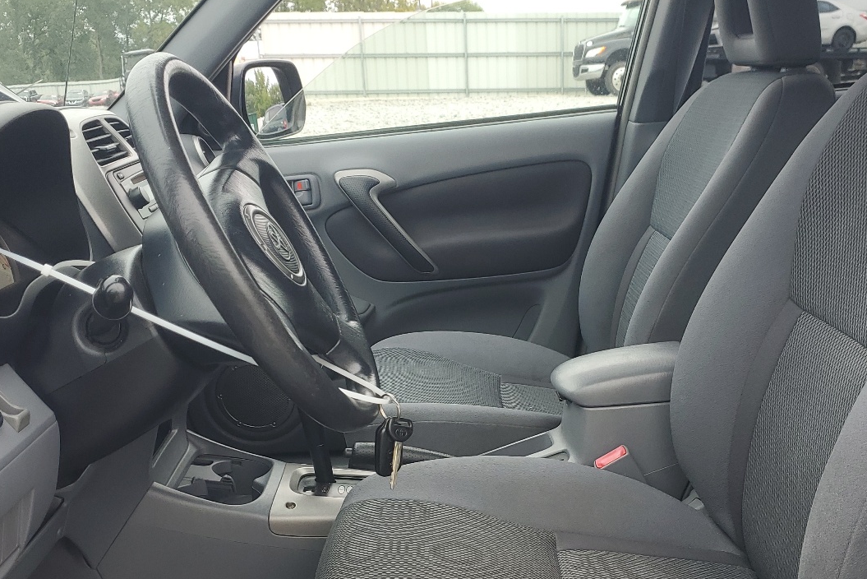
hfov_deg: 47.3
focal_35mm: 41
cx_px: 478
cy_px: 435
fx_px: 988
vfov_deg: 32.0
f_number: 1.5
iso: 50
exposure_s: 1/244
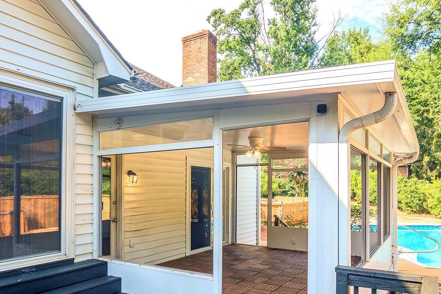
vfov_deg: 50.2
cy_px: 201
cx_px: 198
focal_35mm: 25
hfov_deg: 71.3
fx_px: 306
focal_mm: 11
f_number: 5.6
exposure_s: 1/400
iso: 200
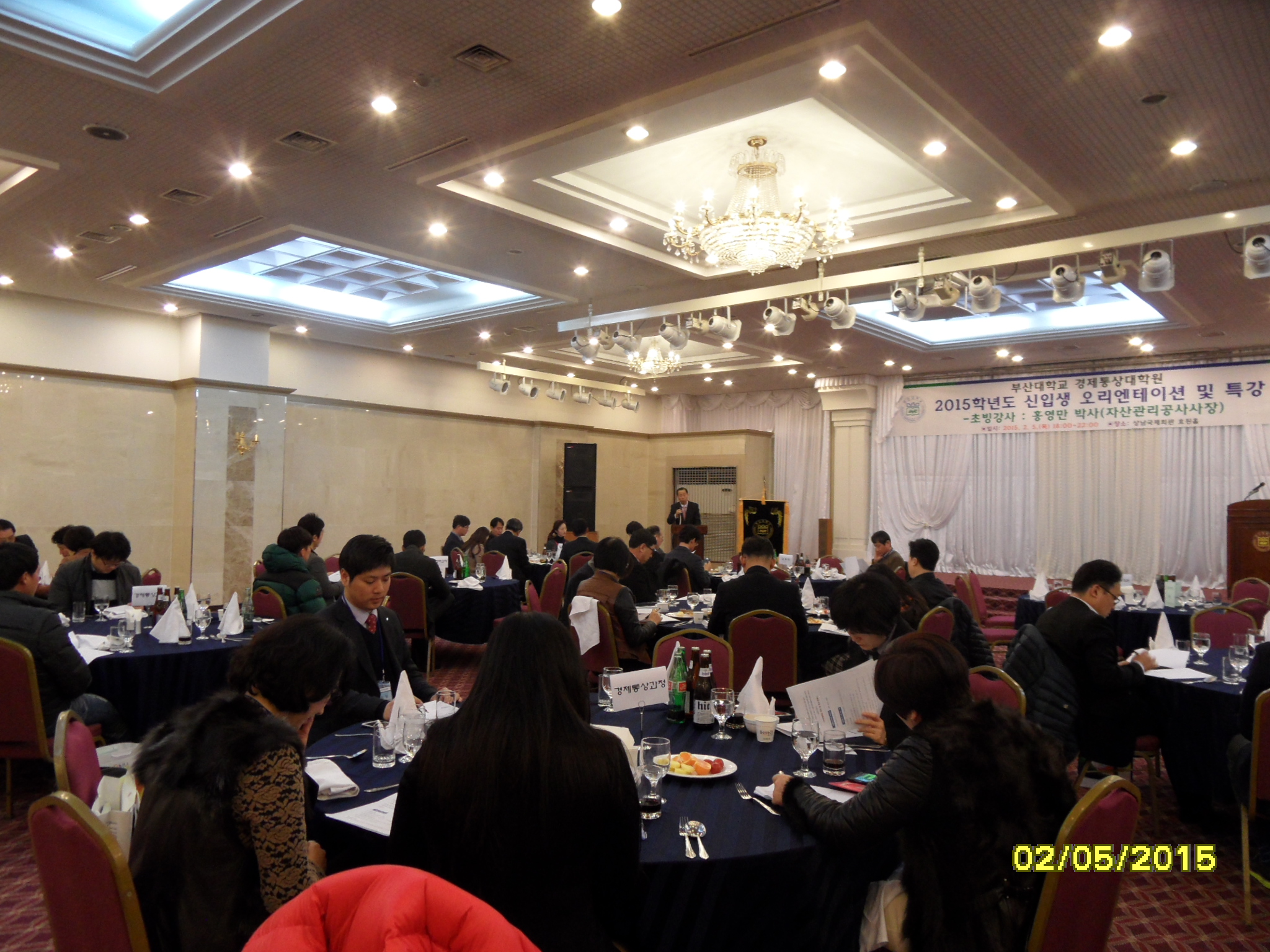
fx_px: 881
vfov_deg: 56.8
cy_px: 476
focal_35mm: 24
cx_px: 635
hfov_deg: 71.6
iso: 200
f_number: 3.2
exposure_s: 1/20
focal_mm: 3.9
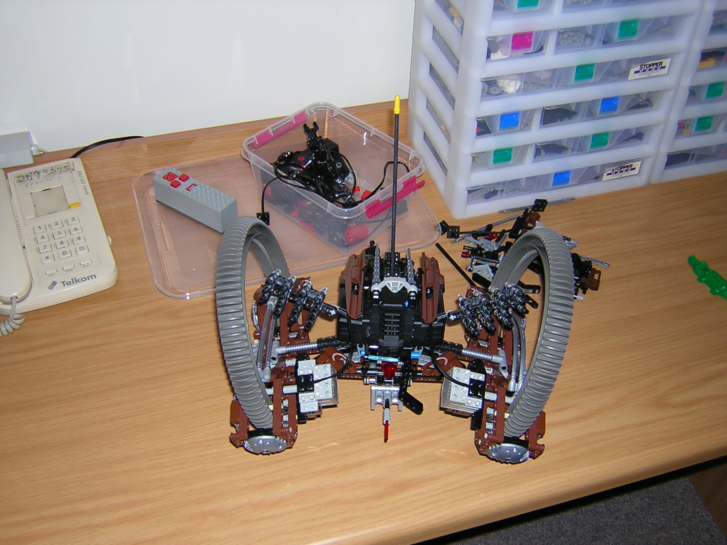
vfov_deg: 36.0
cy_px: 272
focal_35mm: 40
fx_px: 840
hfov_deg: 46.8
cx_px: 364
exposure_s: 1/60.1
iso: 100
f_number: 2.7
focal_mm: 5.2
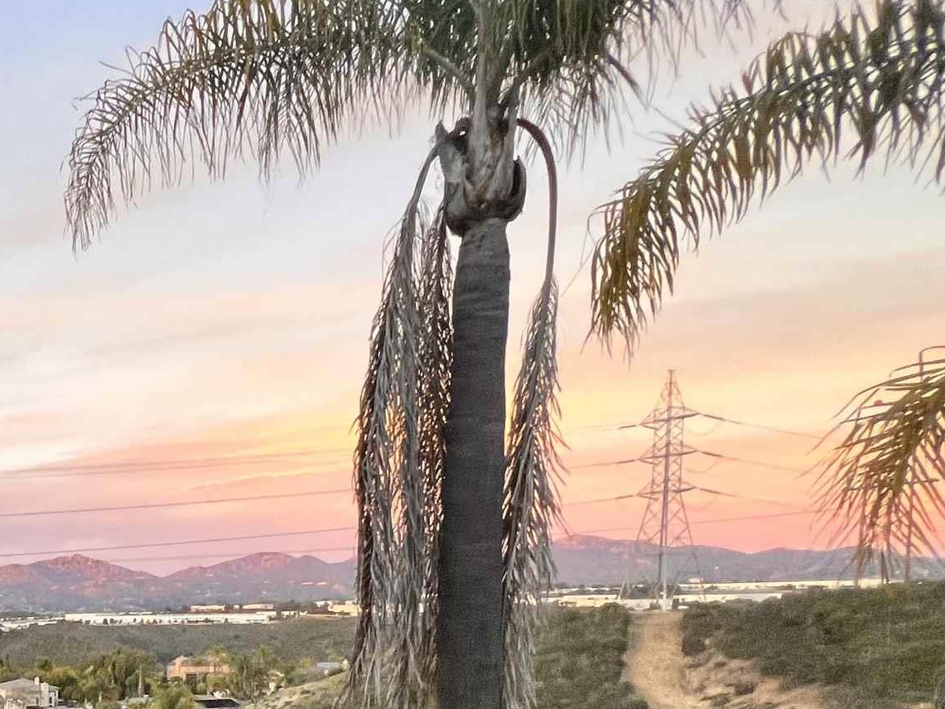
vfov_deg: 37.1
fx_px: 956
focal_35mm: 35
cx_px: -282
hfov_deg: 35.7
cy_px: 683
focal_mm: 1.57
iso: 100
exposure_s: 1/120
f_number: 1.8
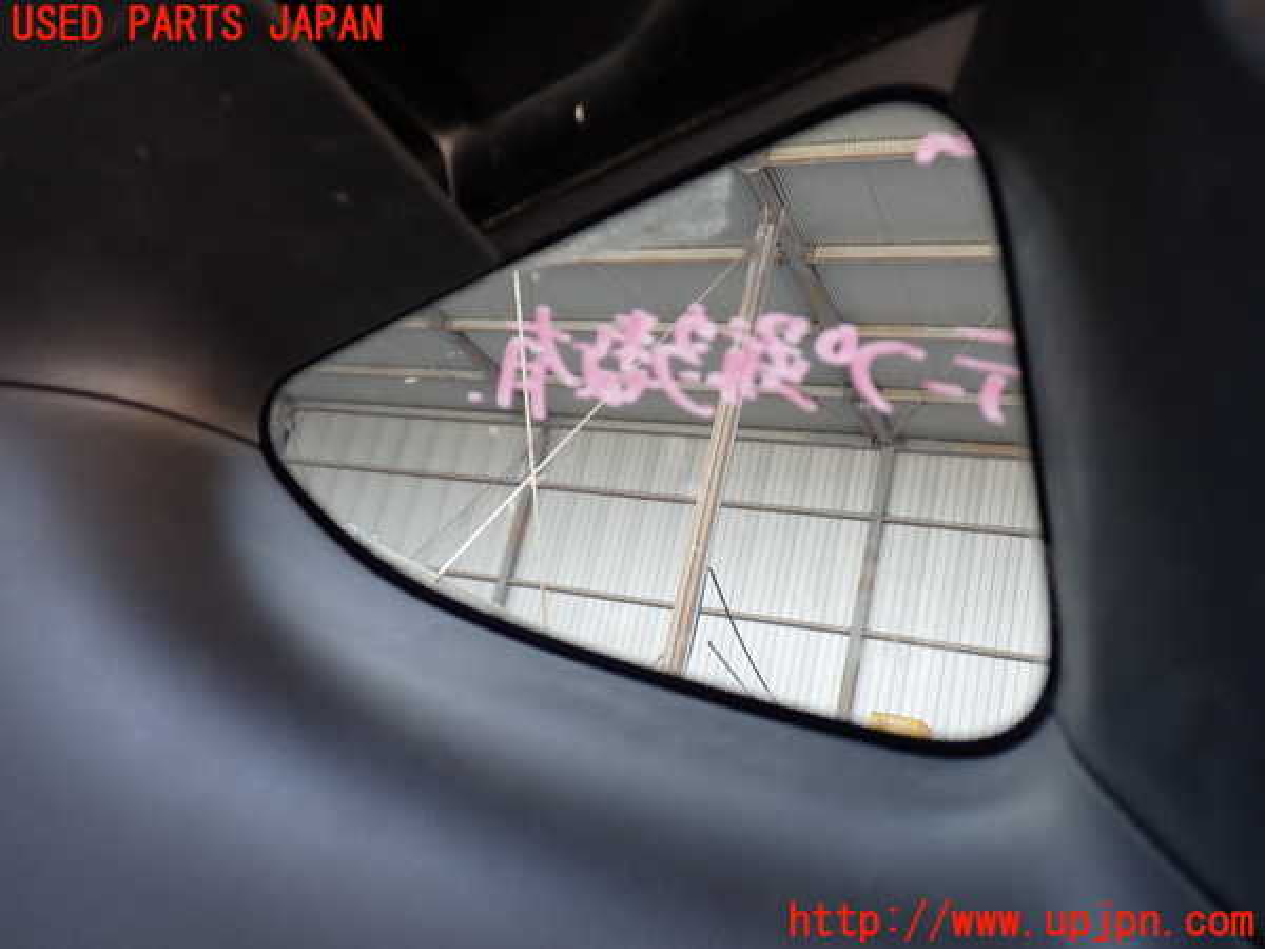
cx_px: 632
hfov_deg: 60.0
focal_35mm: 30
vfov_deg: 46.8
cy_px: 474
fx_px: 1096
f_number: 2.3
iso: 200
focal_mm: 5.4
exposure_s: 1/50
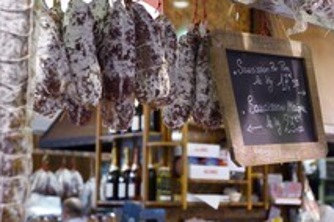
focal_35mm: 69
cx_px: 183
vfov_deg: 19.7
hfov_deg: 29.2
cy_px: 94
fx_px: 640
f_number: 4.5
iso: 800
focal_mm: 35
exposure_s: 1/60
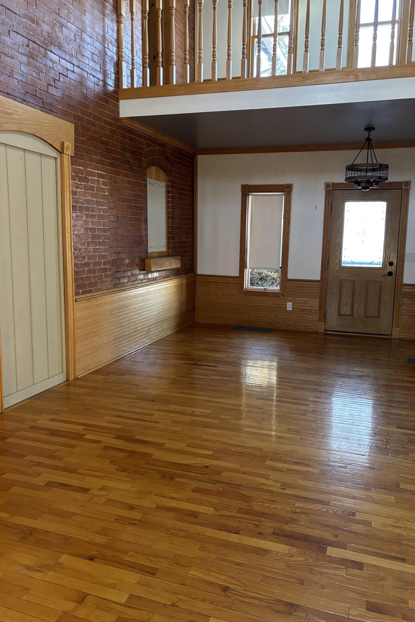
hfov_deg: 46.4
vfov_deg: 65.5
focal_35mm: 28
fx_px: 484
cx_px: 208
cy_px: 307
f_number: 1.6
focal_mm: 5.96
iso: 200
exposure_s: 1/60
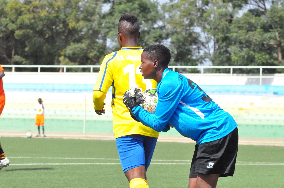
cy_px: 94
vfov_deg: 5.1
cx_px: 142
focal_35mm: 270
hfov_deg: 7.6
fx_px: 2127
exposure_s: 1/4000
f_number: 14
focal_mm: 180
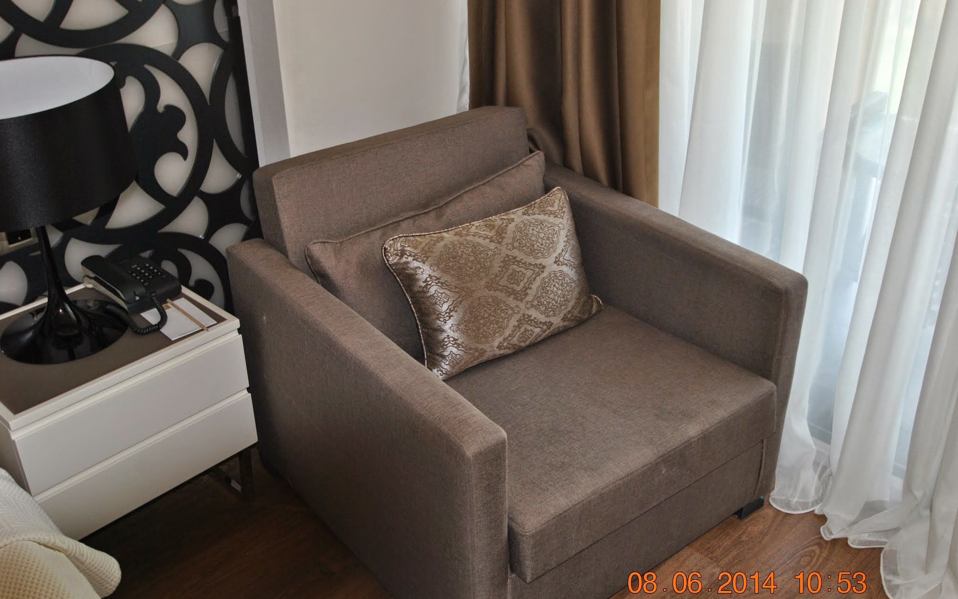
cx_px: 476
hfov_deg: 52.7
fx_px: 966
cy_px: 308
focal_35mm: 37
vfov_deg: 34.4
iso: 200
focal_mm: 24
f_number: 4.5
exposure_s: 1/60
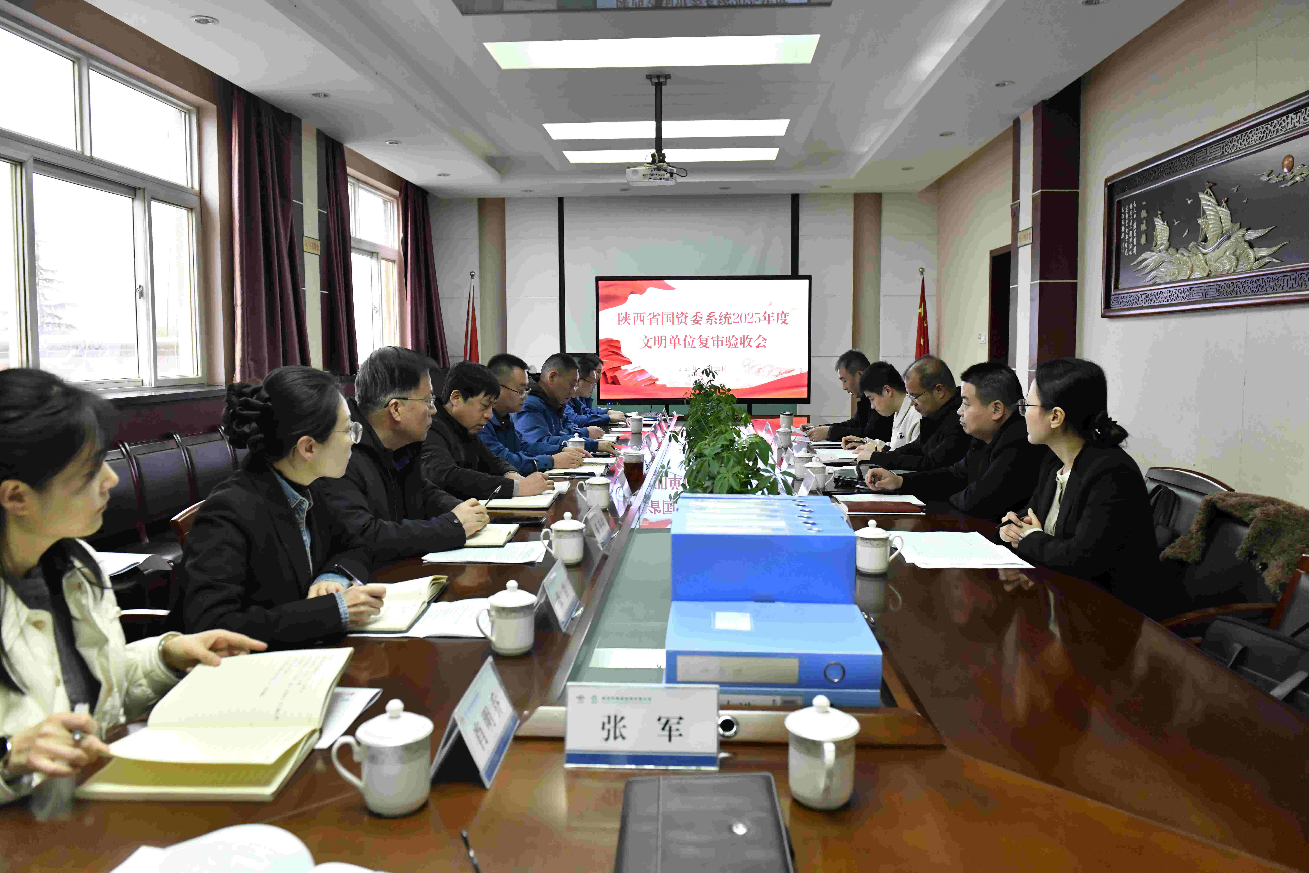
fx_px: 873
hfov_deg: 73.7
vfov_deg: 53.1
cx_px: 654
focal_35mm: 24
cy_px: 436
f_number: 5.6
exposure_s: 1/125
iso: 4000
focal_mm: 24
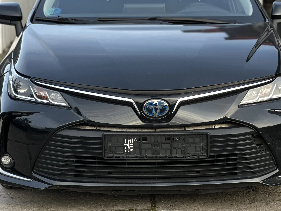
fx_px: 933
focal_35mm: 115
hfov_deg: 17.1
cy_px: 87
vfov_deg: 12.9
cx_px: 158
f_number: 2.8
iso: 64
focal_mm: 9
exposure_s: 1/121
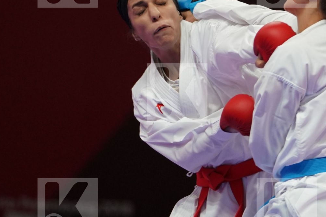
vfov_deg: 2.0
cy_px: 93
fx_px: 6130
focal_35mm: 677
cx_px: 287
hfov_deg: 3.0
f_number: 4
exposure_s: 1/1000
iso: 2500
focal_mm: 253
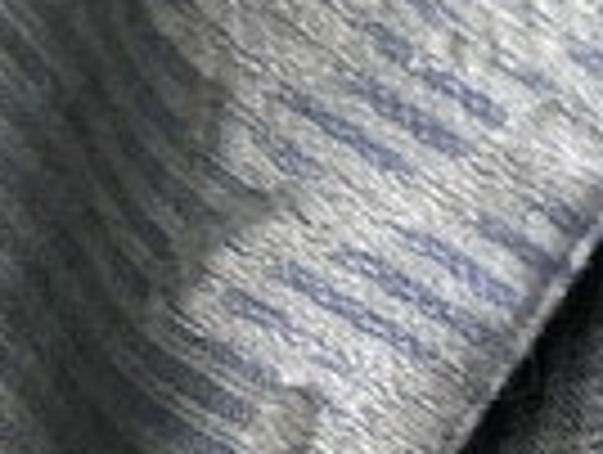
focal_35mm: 207
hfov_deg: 9.1
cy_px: 1796
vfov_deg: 6.1
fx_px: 3612
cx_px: -531
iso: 125
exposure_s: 1/96
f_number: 1.8
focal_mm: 4.25
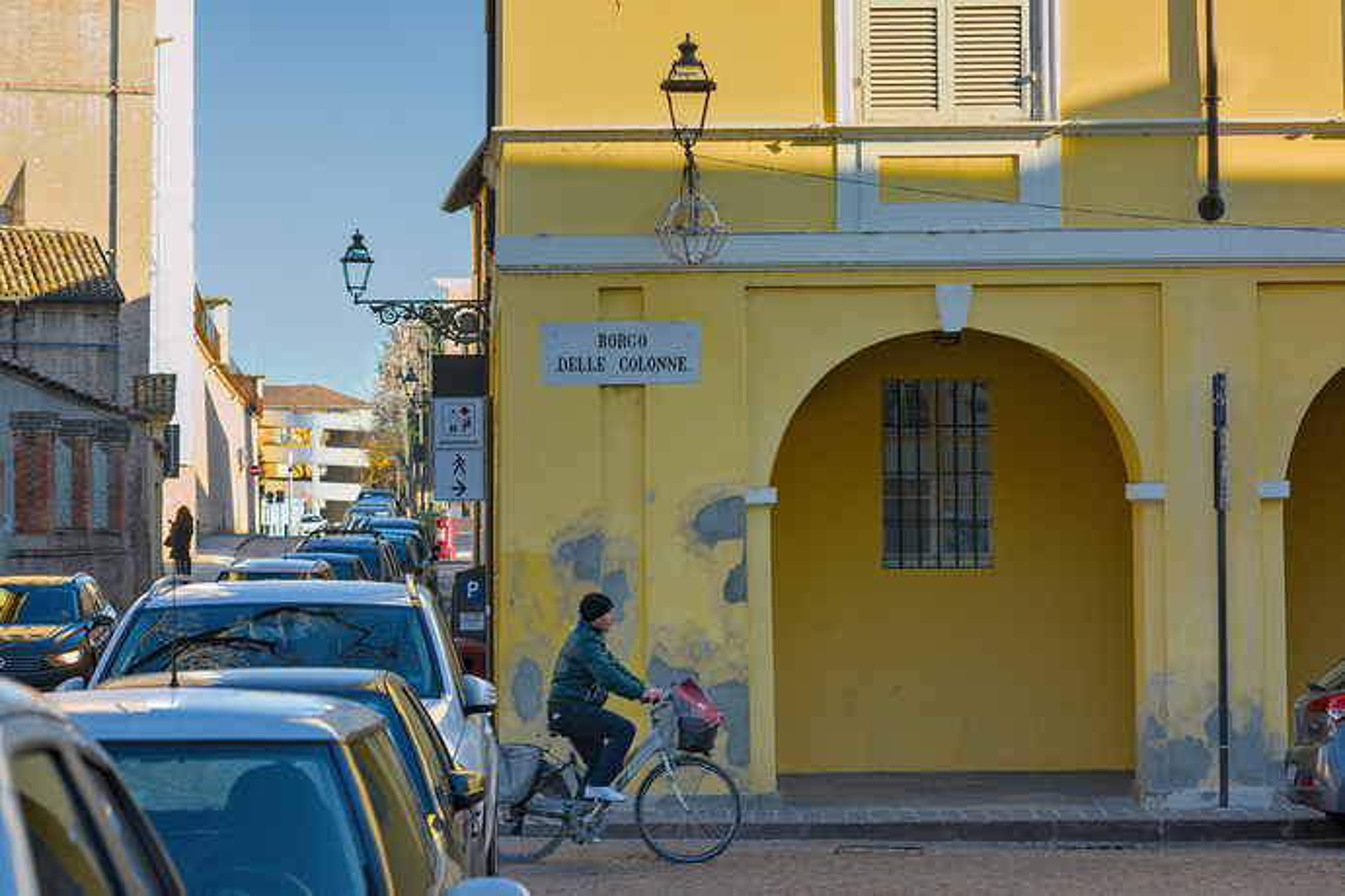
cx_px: 672
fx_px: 3736
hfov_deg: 20.4
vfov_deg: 13.7
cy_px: 448
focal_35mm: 100
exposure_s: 1/250
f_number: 8
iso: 400
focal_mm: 100
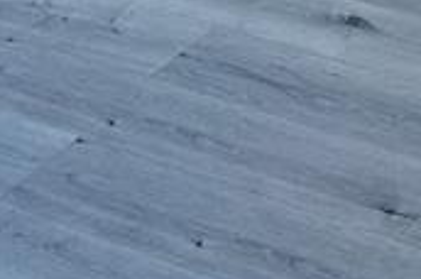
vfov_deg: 7.6
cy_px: -649
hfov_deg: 13.4
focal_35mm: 149
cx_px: 502
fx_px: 1739
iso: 200
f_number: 1.78
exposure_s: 1/121
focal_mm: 6.76
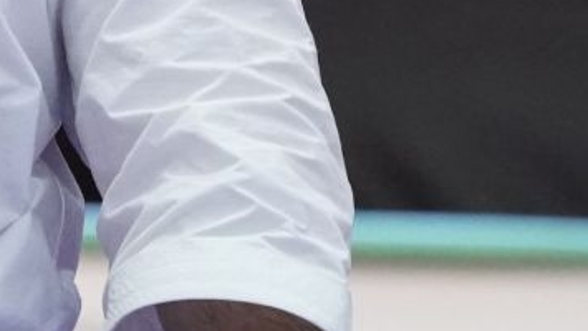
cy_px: -223
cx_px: -239
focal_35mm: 1297
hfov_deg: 1.7
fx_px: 20230
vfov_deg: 0.9
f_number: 5.6
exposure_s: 1/400
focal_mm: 244
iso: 10000
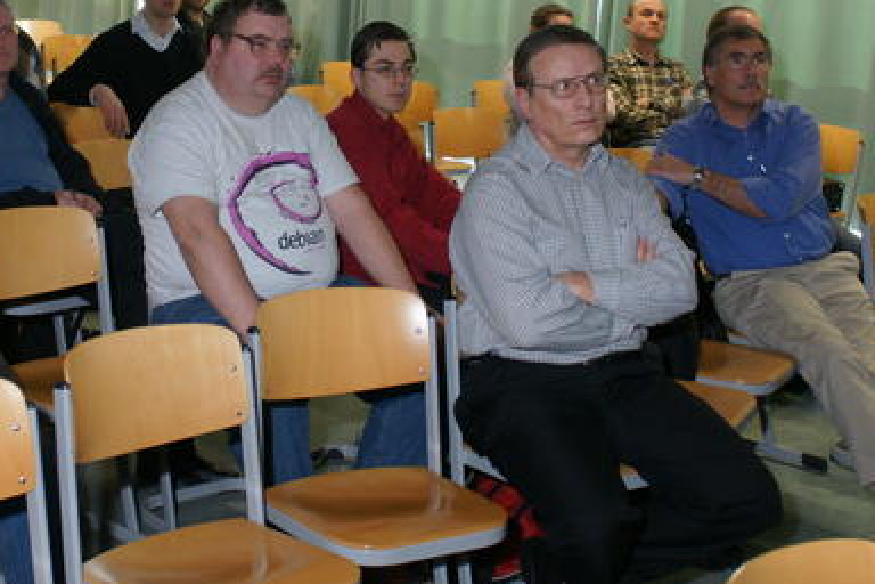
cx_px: 383
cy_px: 102
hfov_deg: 33.4
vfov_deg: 22.3
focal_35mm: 60
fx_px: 1458
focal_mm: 24
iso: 800
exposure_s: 1/60
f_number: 5.6
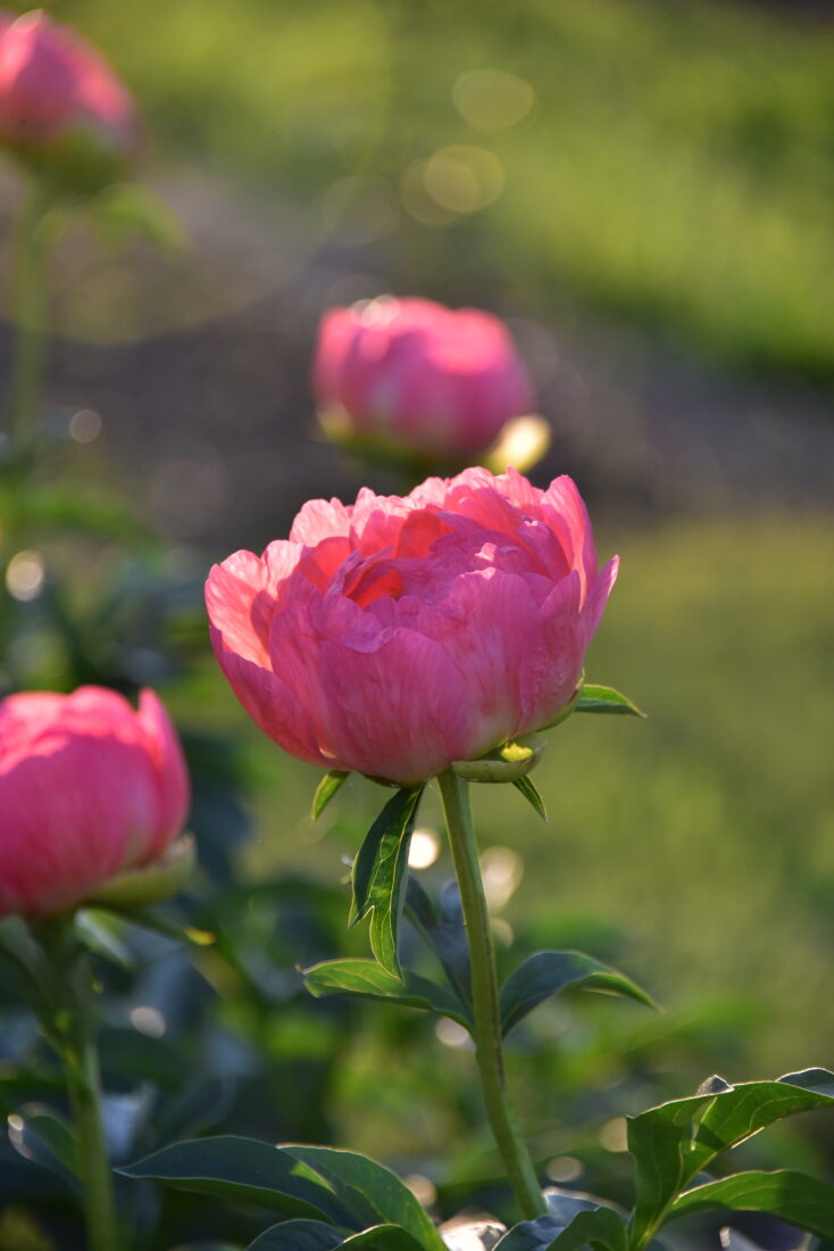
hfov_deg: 4.6
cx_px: 417
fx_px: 10418
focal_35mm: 300
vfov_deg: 6.9
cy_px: 626
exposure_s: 1/1600
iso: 1800
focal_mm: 300
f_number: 6.3
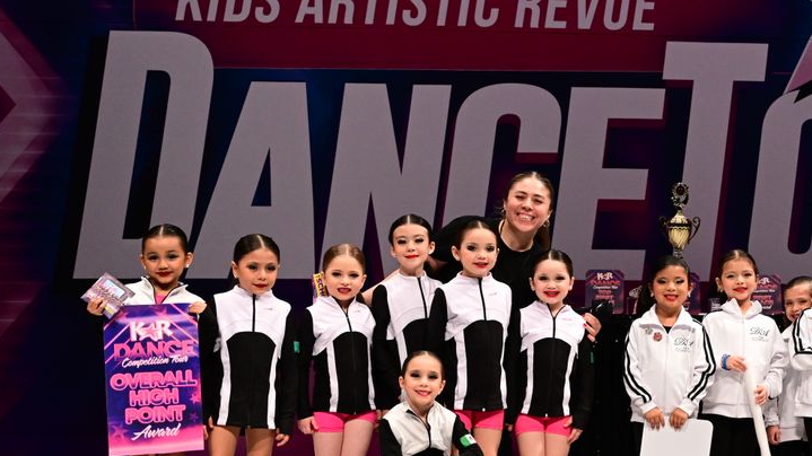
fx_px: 2023
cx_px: 780
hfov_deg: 22.0
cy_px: 256
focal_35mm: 94
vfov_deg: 12.9
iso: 2000
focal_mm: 43
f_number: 3.5
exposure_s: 1/1000
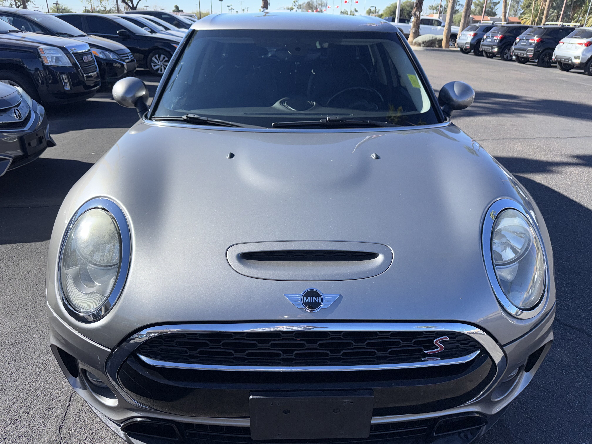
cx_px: 296
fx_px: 410
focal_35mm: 24
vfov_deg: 56.8
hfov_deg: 71.6
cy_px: 222
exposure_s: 1/2331
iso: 50
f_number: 1.78
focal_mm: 6.76
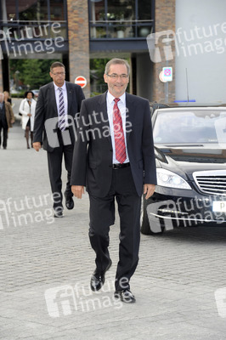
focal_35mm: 112
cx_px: 113
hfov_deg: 12.2
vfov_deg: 18.3
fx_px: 1056
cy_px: 170
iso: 400
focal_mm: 112
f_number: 6.3
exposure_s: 1/160
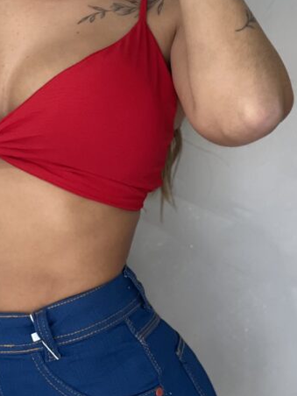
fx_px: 1819
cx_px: 65
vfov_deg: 12.4
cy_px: 56
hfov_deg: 9.3
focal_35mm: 159
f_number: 2.8
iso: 160
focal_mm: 9
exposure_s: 1/120
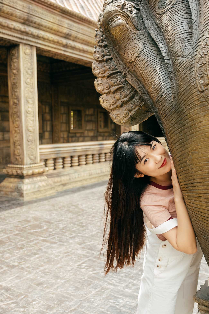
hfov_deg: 36.9
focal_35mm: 36
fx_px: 313
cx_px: 104
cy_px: 157
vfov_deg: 53.1
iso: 100
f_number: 2.8
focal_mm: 24.2
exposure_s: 1/320
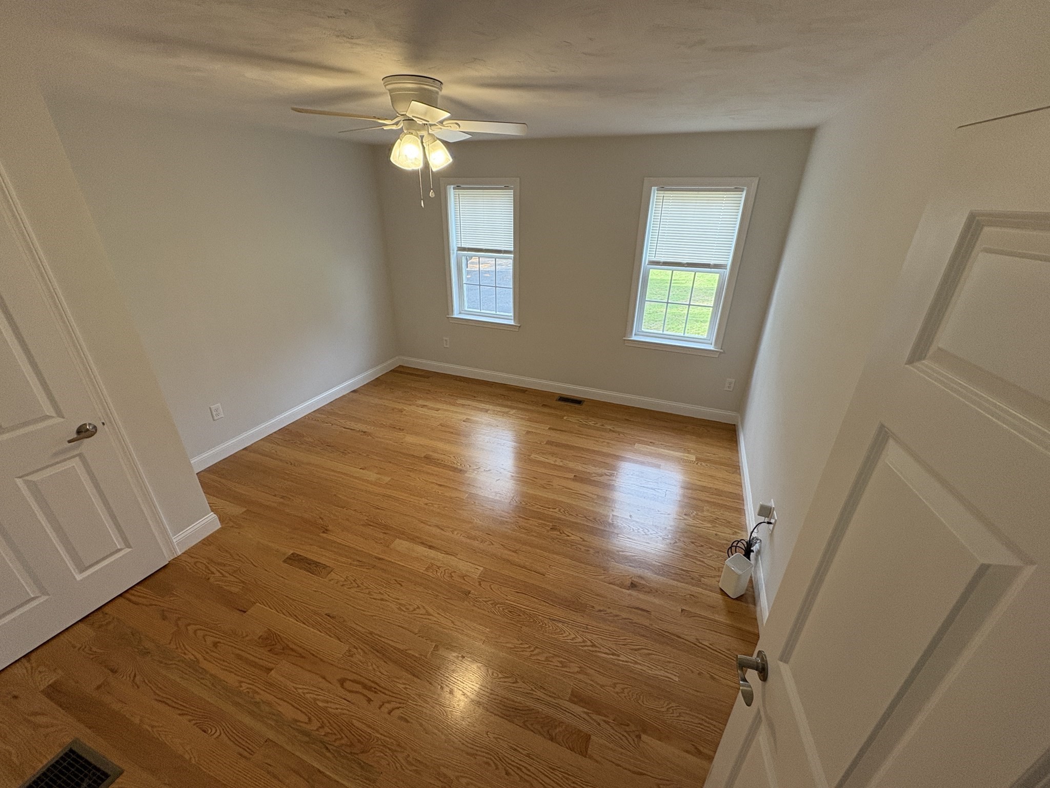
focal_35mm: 14
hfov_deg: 102.1
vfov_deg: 85.7
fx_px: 425
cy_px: 394
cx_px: 525
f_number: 2.2
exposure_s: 1/120
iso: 200
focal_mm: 2.22
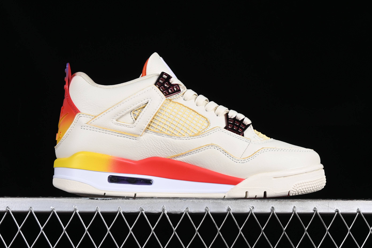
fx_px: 775
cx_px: 186
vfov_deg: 18.2
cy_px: 124
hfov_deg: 27.0
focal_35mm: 75
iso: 160
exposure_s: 1/80
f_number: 8
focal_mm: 50
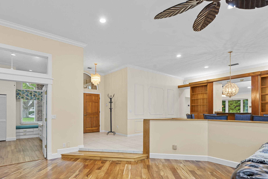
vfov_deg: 63.7
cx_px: 116
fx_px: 141
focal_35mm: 19
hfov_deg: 86.4
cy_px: 111
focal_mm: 14
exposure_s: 1/3
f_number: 8
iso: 500
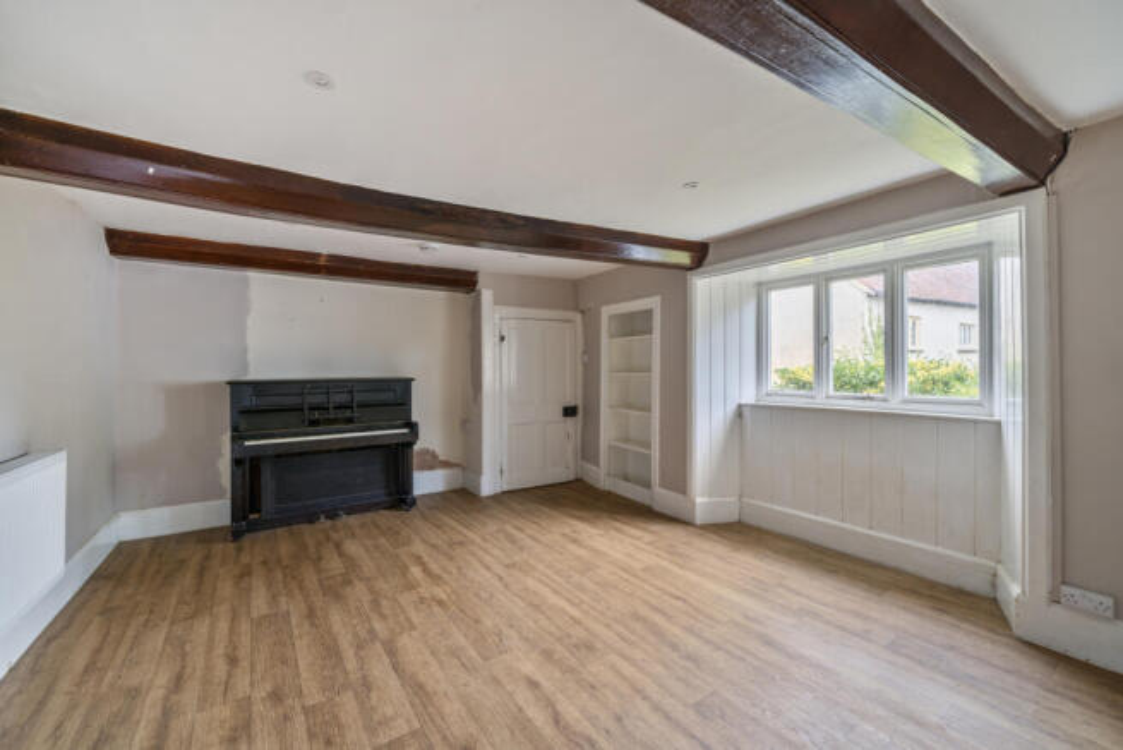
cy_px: 375
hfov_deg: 104.2
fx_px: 437
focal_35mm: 14
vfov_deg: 81.2
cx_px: 562
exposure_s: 1/2.5
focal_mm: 14
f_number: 8
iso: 100
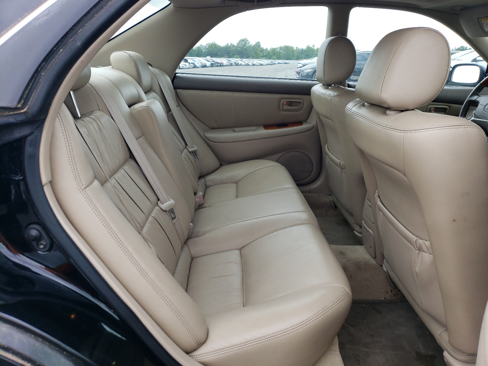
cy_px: 183
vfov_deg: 53.1
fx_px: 367
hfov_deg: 67.3
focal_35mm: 26
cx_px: 244
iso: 50
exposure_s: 1/400
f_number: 1.5
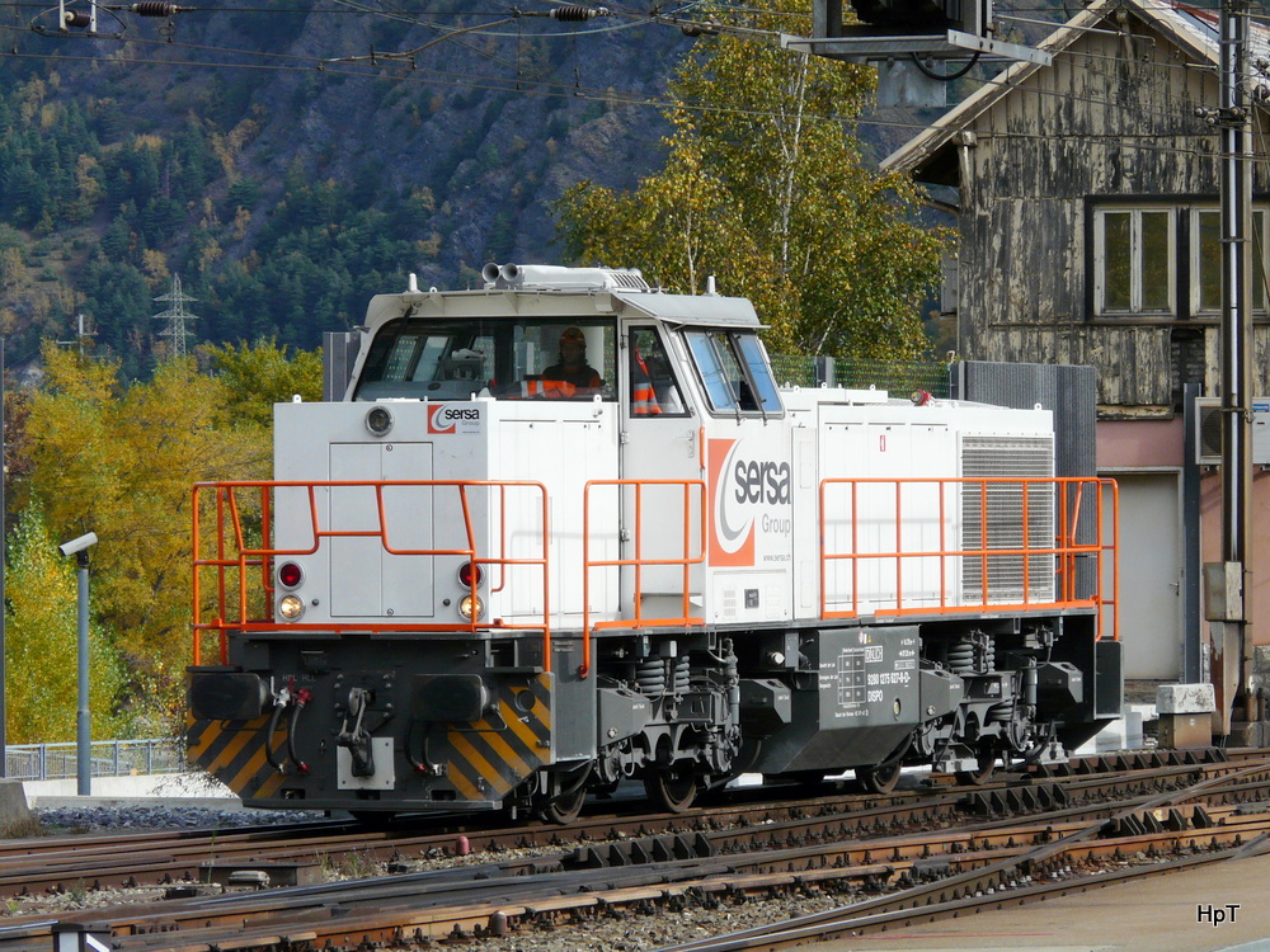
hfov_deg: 7.6
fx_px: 9576
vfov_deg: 5.7
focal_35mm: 261
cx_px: 635
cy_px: 476
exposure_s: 1/400
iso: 100
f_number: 5.6
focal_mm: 42.9
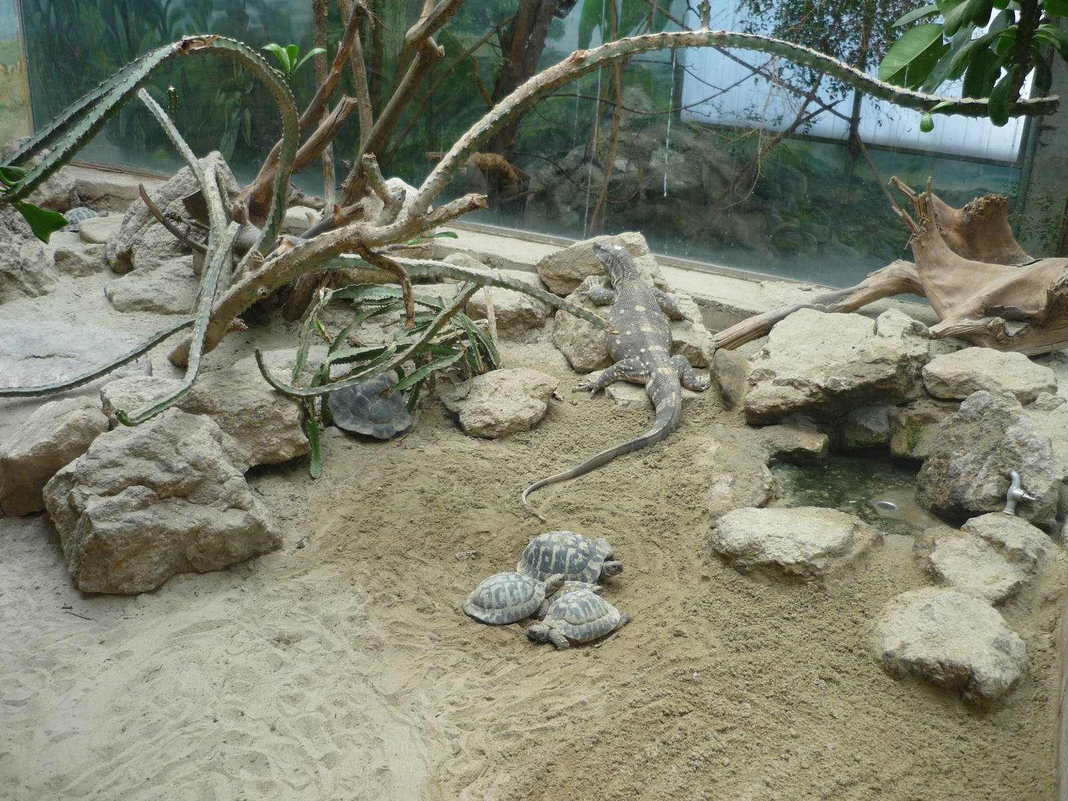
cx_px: 534
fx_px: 1018
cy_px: 400
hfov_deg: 55.4
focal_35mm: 33
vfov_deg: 42.9
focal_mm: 5.5
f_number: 2.8
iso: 100
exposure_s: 1/60
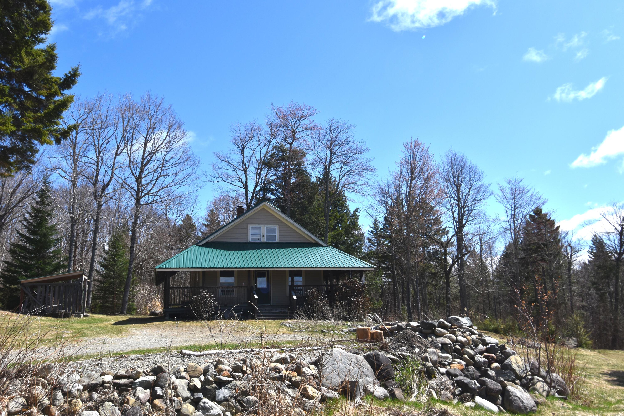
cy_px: 208
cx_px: 312
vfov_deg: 43.6
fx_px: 520
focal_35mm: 30
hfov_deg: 61.9
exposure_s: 1/400
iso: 200
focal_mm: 20
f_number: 10
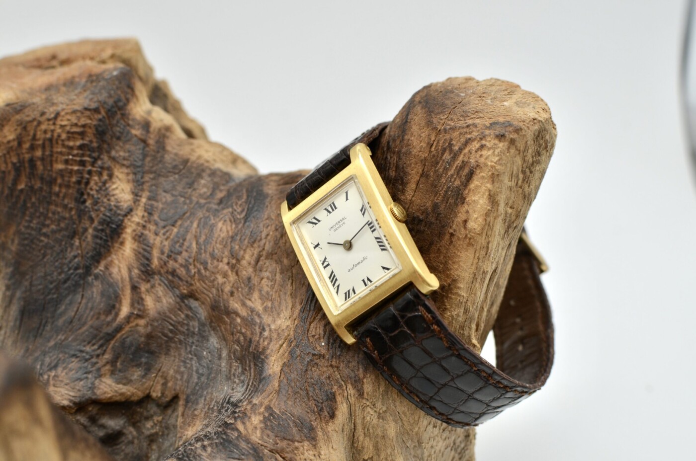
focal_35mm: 52
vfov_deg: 25.7
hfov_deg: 37.9
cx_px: 348
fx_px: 1013
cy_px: 230
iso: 220
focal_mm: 35
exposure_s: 1/125
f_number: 5.6
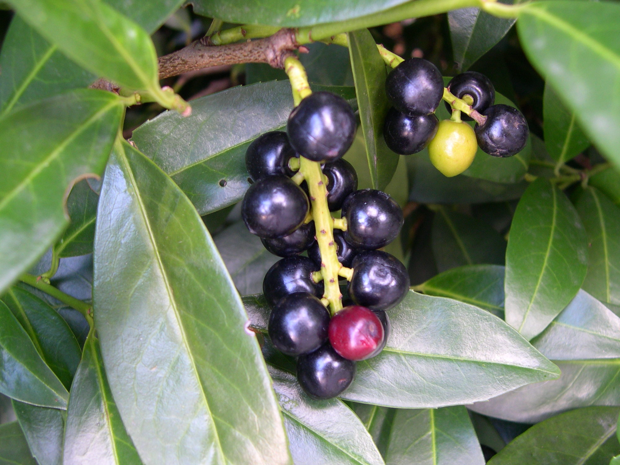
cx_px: 310
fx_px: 681
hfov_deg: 49.0
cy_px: 232
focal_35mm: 38
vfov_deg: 37.7
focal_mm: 8
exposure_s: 1/16
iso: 100
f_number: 2.8
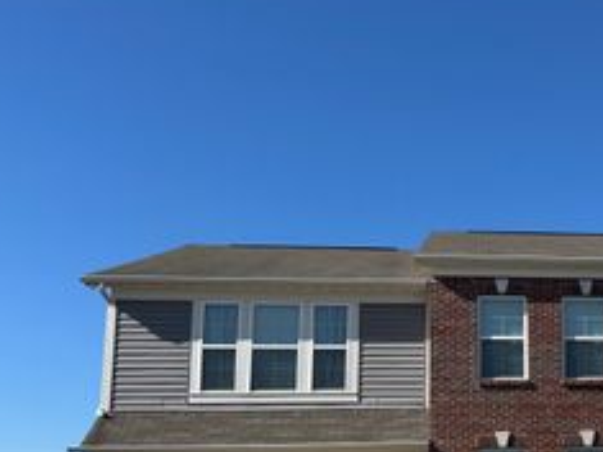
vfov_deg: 27.9
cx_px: 600
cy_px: 366
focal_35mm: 51
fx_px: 888
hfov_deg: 34.2
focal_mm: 6.76
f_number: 1.78
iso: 80
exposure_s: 1/4608
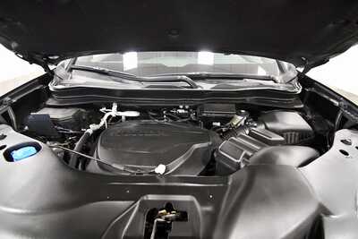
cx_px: 179
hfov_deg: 100.4
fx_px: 149
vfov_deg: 77.4
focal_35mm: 15
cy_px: 120
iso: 3200
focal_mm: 10
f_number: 4.5
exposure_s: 1/100
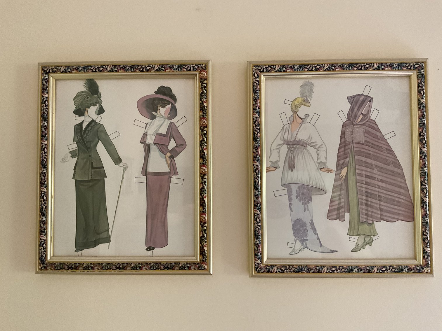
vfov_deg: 48.2
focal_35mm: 29
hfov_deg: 61.7
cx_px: 221
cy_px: 166
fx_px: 370
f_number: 1.8
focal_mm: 3
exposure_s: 1/60
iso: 250
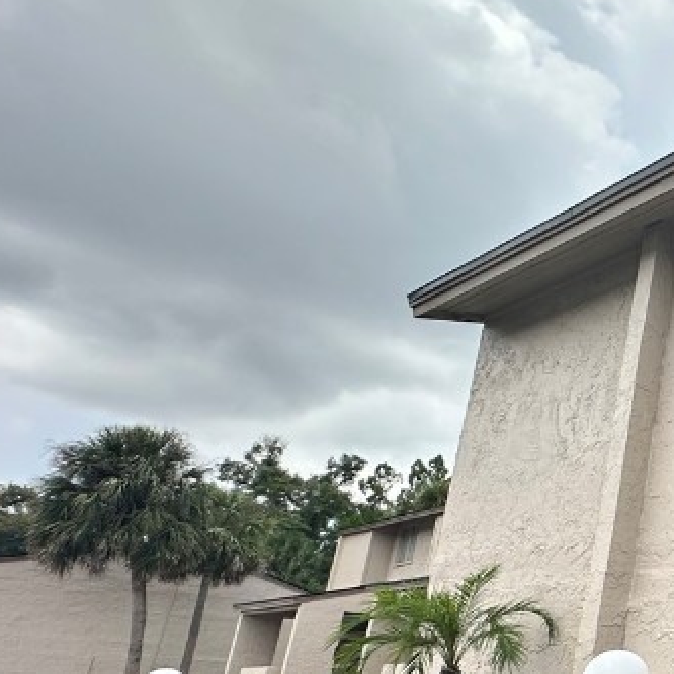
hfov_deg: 28.5
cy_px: 476
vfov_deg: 42.9
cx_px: 1008
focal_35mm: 38
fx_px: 837
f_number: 2.2
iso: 50
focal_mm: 2.22
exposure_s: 1/1182
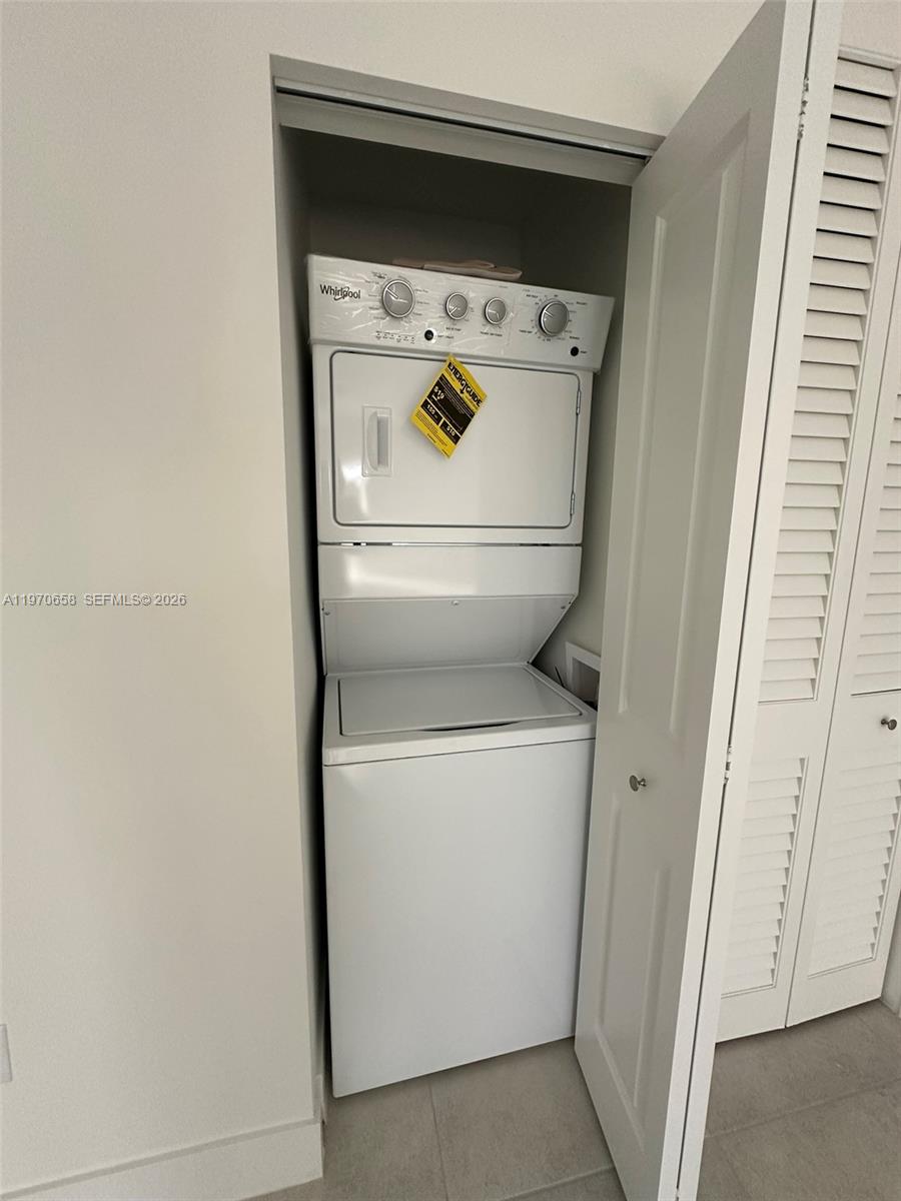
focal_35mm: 14
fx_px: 486
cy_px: 600
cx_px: 450
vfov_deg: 102.1
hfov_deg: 85.7
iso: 320
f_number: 2.2
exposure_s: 1/99
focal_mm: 2.22
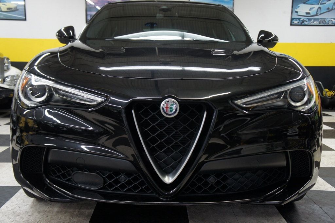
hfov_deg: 53.2
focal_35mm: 36
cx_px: 168
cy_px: 112
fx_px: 335
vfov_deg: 36.8
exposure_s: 1/40
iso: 500
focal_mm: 24
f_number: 4
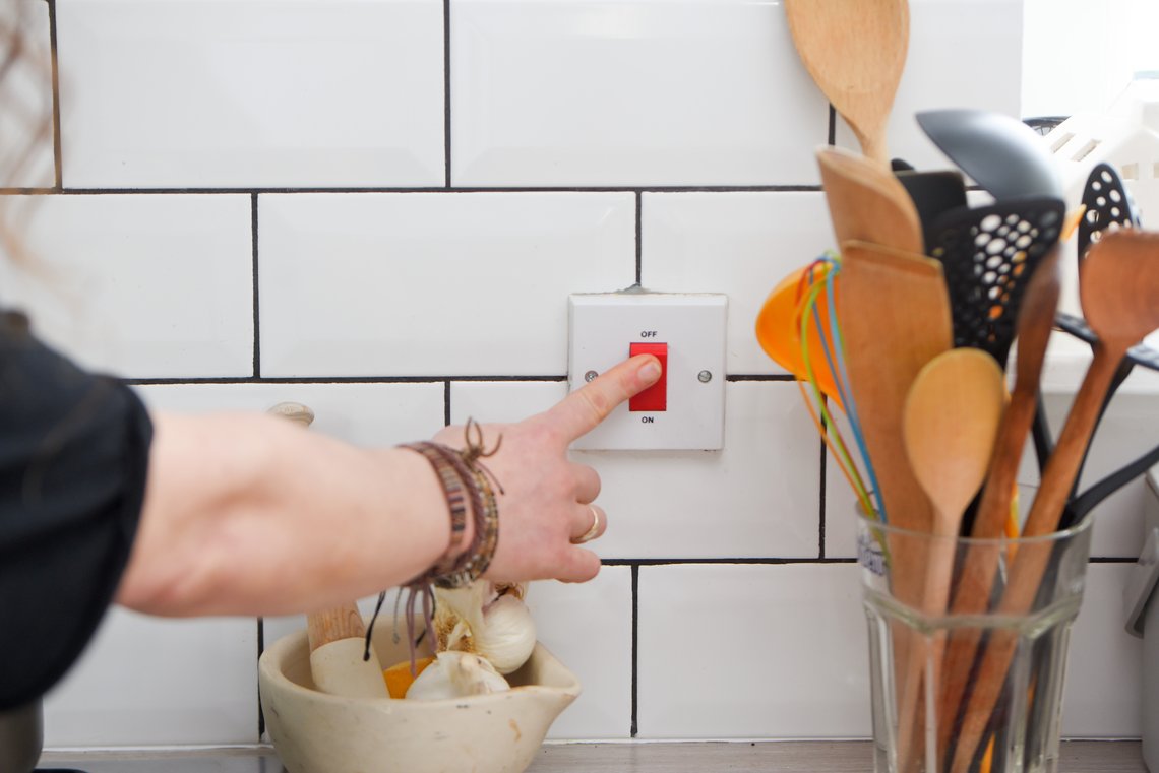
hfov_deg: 19.4
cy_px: 386
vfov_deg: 13.1
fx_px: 3382
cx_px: 580
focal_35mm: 105
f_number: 2.8
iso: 640
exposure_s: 1/125
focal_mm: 105
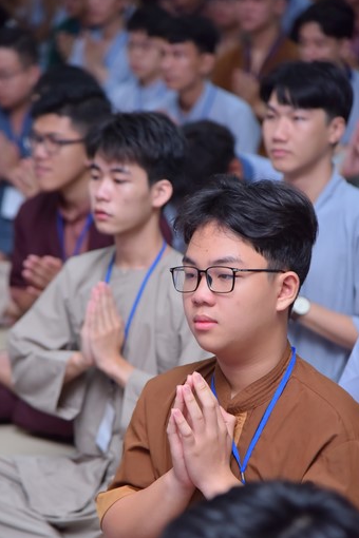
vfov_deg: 13.4
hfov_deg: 9.0
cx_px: 159
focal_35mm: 153
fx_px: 2288
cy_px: 338
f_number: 4.5
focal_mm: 120
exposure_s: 1/160
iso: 1250
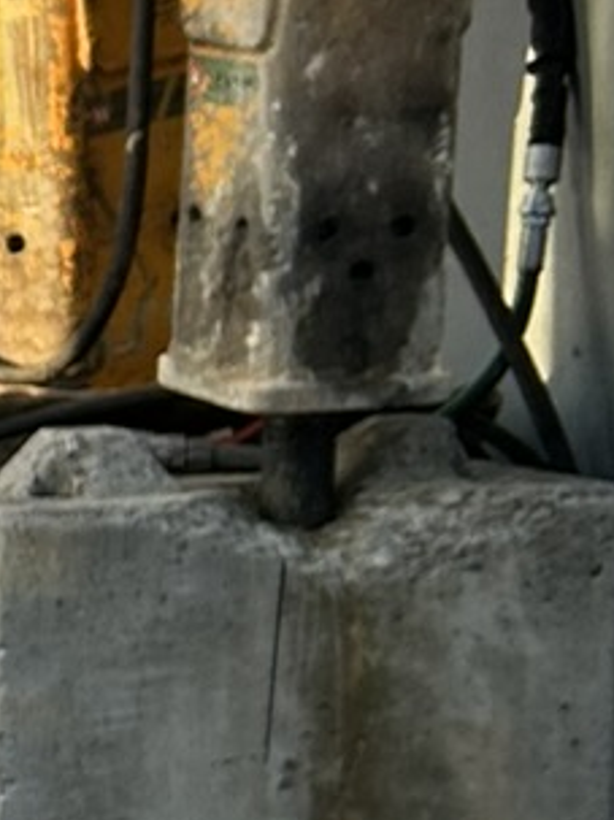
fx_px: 4165
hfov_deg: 7.2
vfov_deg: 11.1
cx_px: -1455
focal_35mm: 176
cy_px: 817
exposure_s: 1/808
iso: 50
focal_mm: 5.7
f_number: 1.5
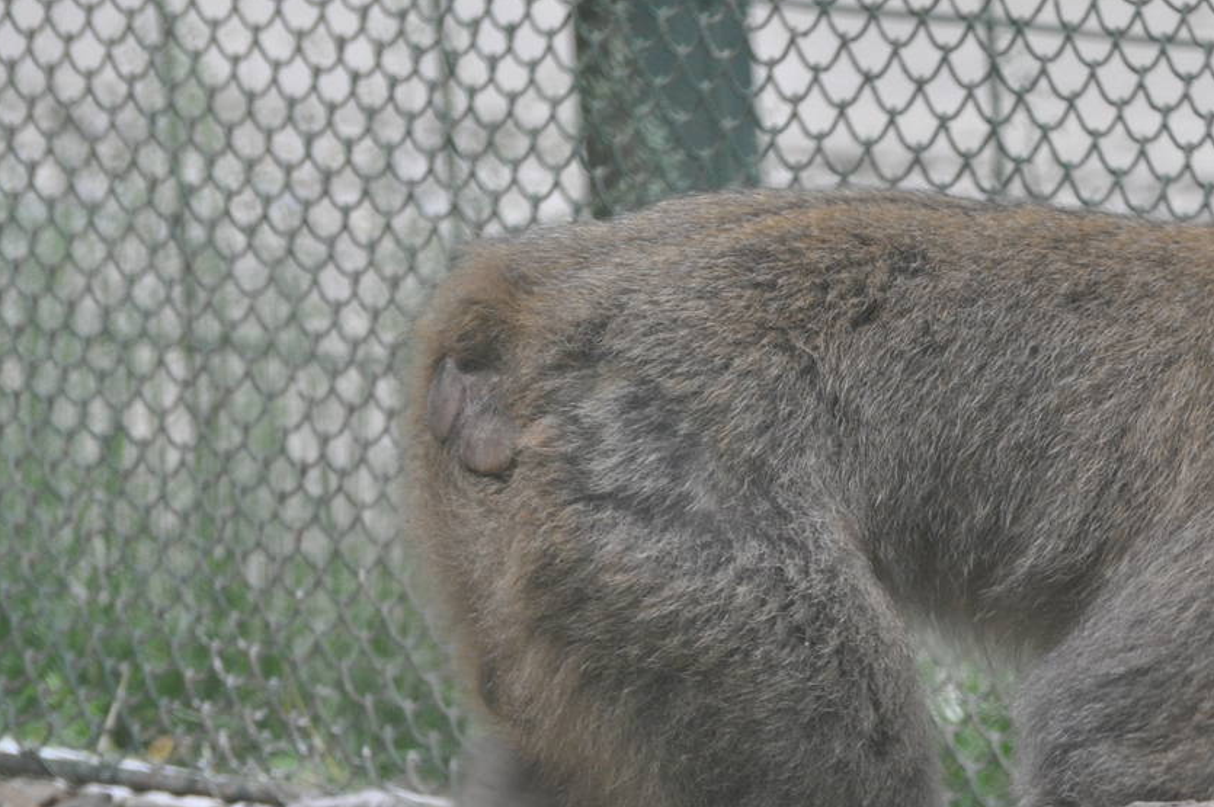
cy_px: 441
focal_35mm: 388
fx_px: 13070
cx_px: 1149
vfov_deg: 3.5
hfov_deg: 5.3
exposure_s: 1/160
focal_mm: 135
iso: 800
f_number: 4.8
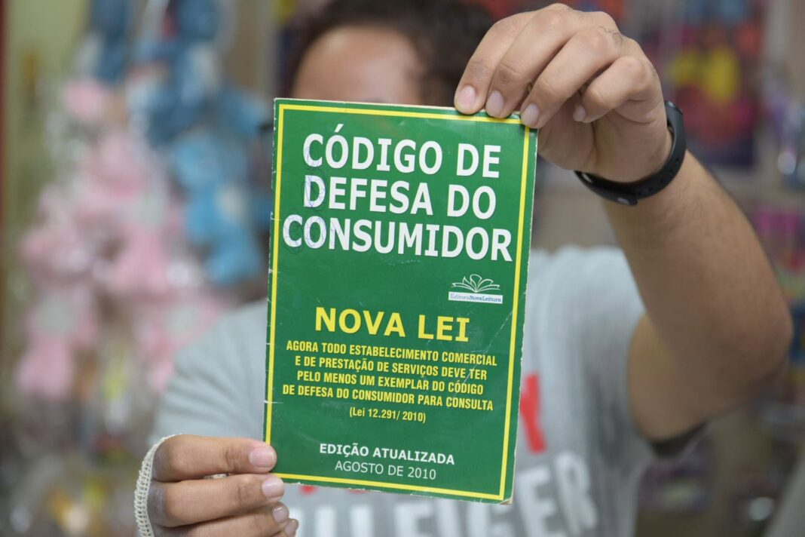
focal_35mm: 66
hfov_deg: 30.5
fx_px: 1476
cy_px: 268
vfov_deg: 20.6
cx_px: 402
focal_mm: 66
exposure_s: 1/250
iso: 1600
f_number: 4
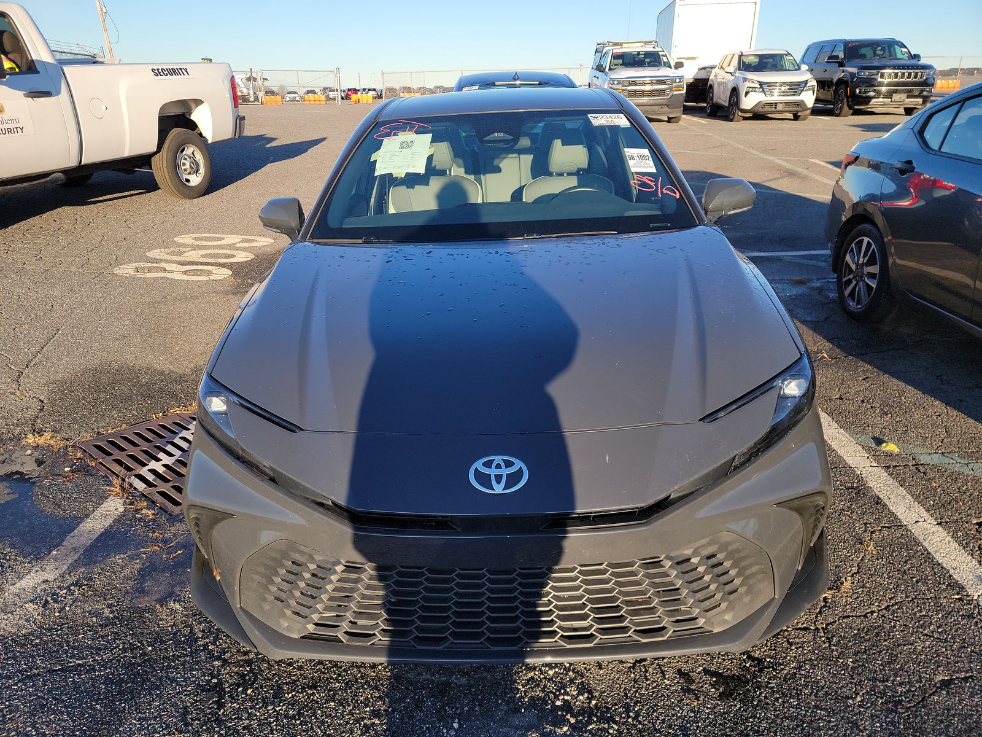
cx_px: 491
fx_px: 681
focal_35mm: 24
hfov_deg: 71.6
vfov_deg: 56.8
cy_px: 368
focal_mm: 6.7
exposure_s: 1/312
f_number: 1.8
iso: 50
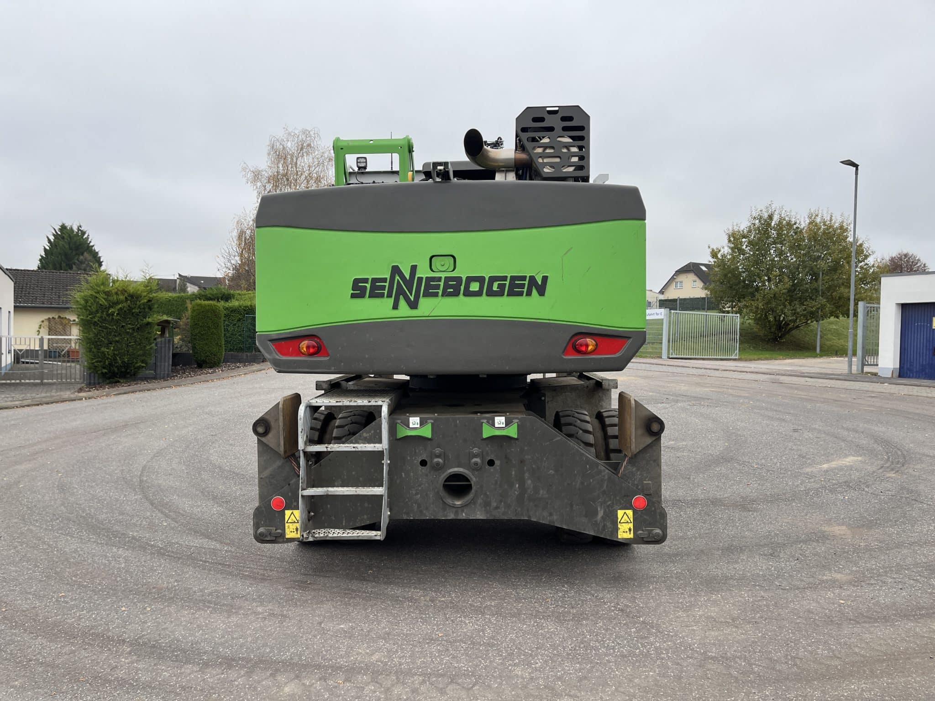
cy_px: 350
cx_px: 468
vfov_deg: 53.1
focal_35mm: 26
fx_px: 702
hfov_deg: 67.3
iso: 50
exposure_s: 1/592
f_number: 1.6
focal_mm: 5.1
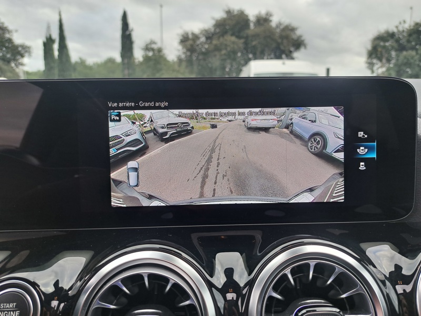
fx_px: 292
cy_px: 158
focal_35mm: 24
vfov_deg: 56.8
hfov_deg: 71.6
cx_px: 210
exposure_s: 1/100
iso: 50
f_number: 1.8
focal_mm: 5.23
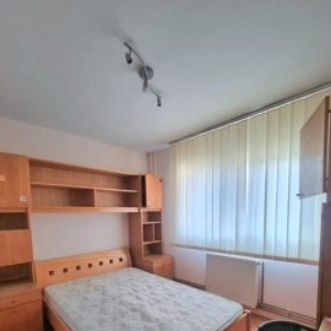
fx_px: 184
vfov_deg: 80.5
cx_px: 152
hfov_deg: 83.8
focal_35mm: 17
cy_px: 227
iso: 100
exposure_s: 1/50
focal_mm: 2.2
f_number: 2.2
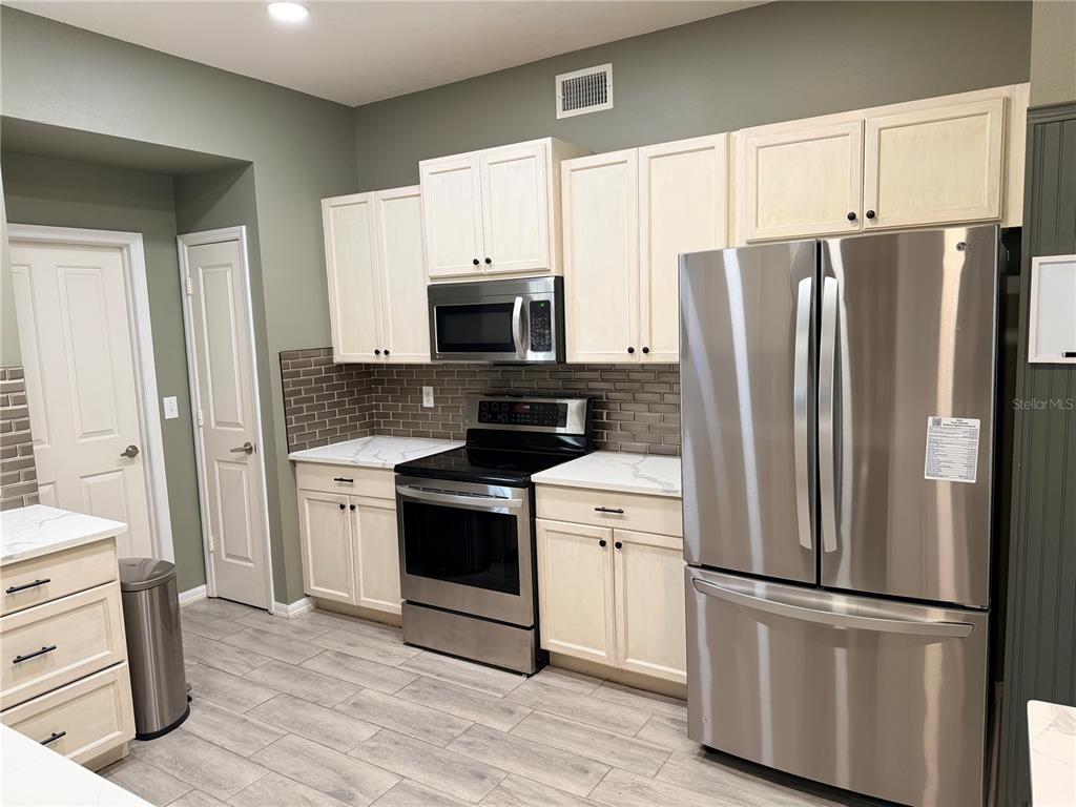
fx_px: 746
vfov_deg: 56.8
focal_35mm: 24
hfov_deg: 71.6
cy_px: 404
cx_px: 538
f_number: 1.78
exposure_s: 1/120
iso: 200
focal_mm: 6.76
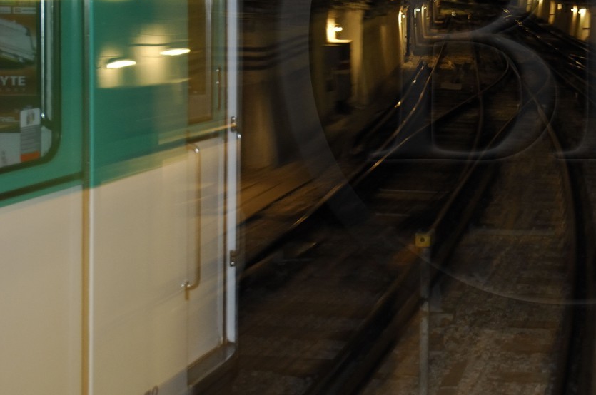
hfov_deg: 27.9
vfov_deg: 19.3
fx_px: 1141
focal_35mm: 69
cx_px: 570
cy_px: 43
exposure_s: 1/6
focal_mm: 24
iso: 400
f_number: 4
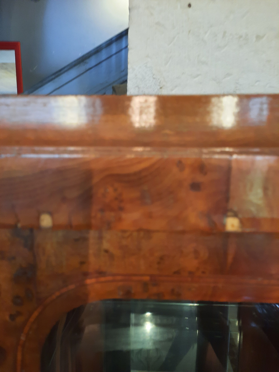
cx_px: 140
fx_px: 269
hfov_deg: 54.9
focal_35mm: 25
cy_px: 186
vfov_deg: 69.4
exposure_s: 1/25
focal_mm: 4.6
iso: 400
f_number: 2
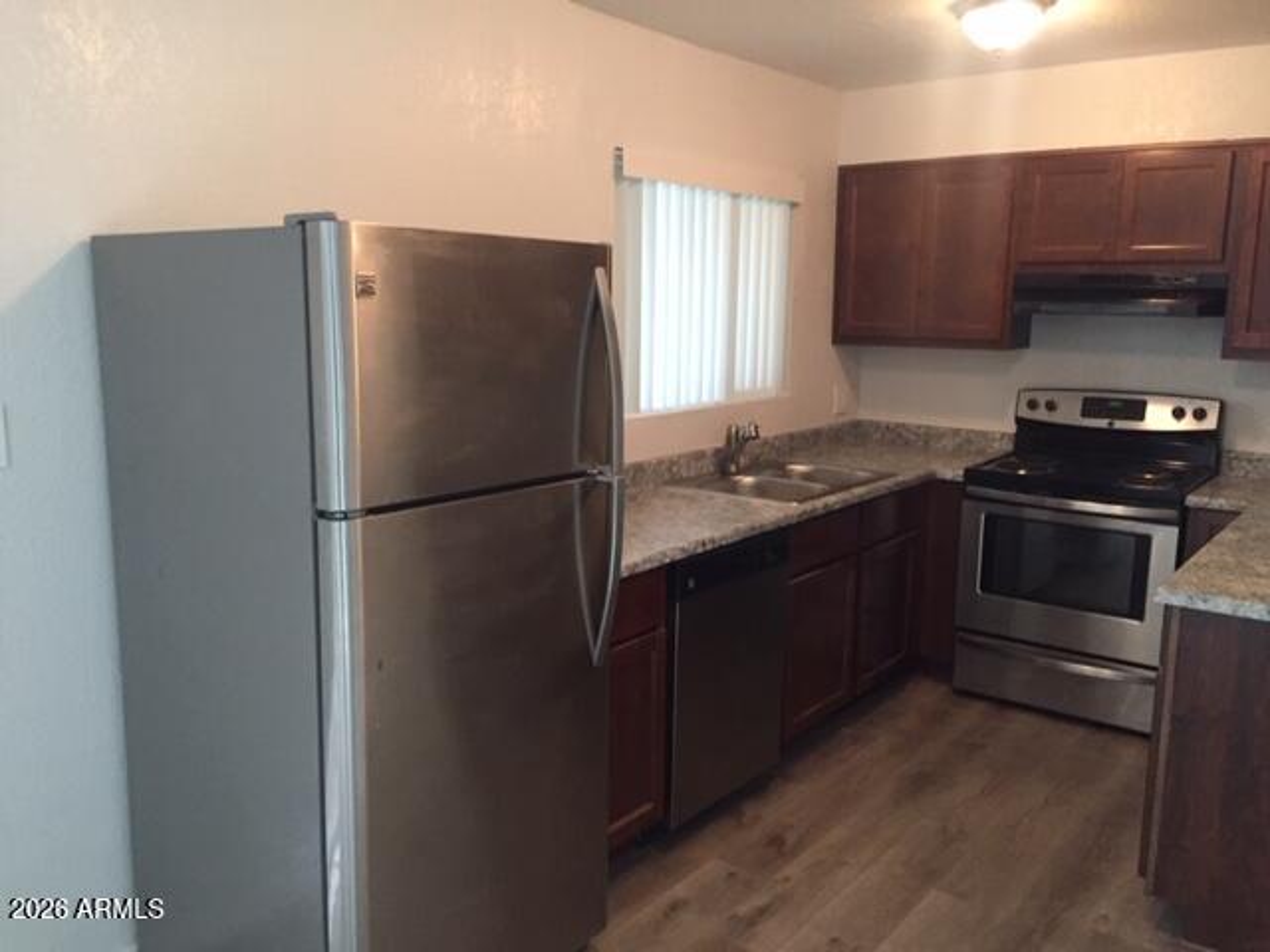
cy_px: 476
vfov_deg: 48.2
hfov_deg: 61.7
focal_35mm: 29
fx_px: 1064
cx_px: 635
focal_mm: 4.15
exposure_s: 1/30
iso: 250
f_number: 2.2
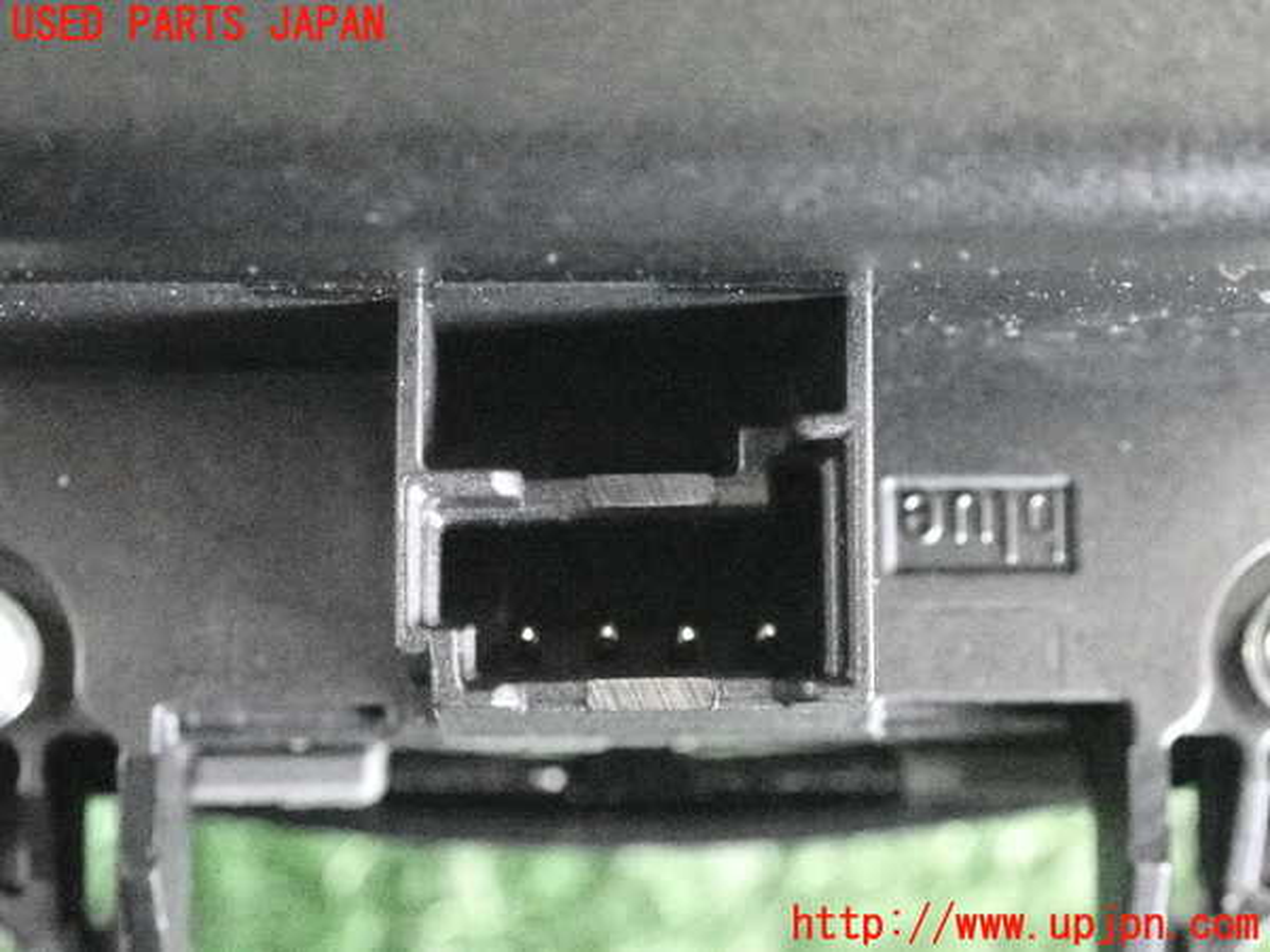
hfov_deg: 22.3
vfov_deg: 16.8
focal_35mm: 88
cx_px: 635
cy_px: 476
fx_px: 3229
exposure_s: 1/80
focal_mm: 15.66
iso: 12800
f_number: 4.5
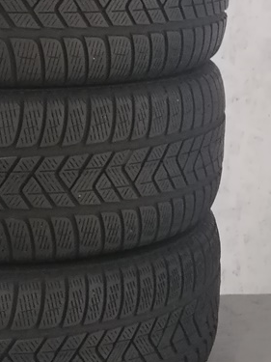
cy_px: 58
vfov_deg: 20.2
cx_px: 5
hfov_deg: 15.1
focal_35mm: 96
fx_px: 1003
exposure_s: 1/25
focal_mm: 5.4
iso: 1000
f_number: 1.8
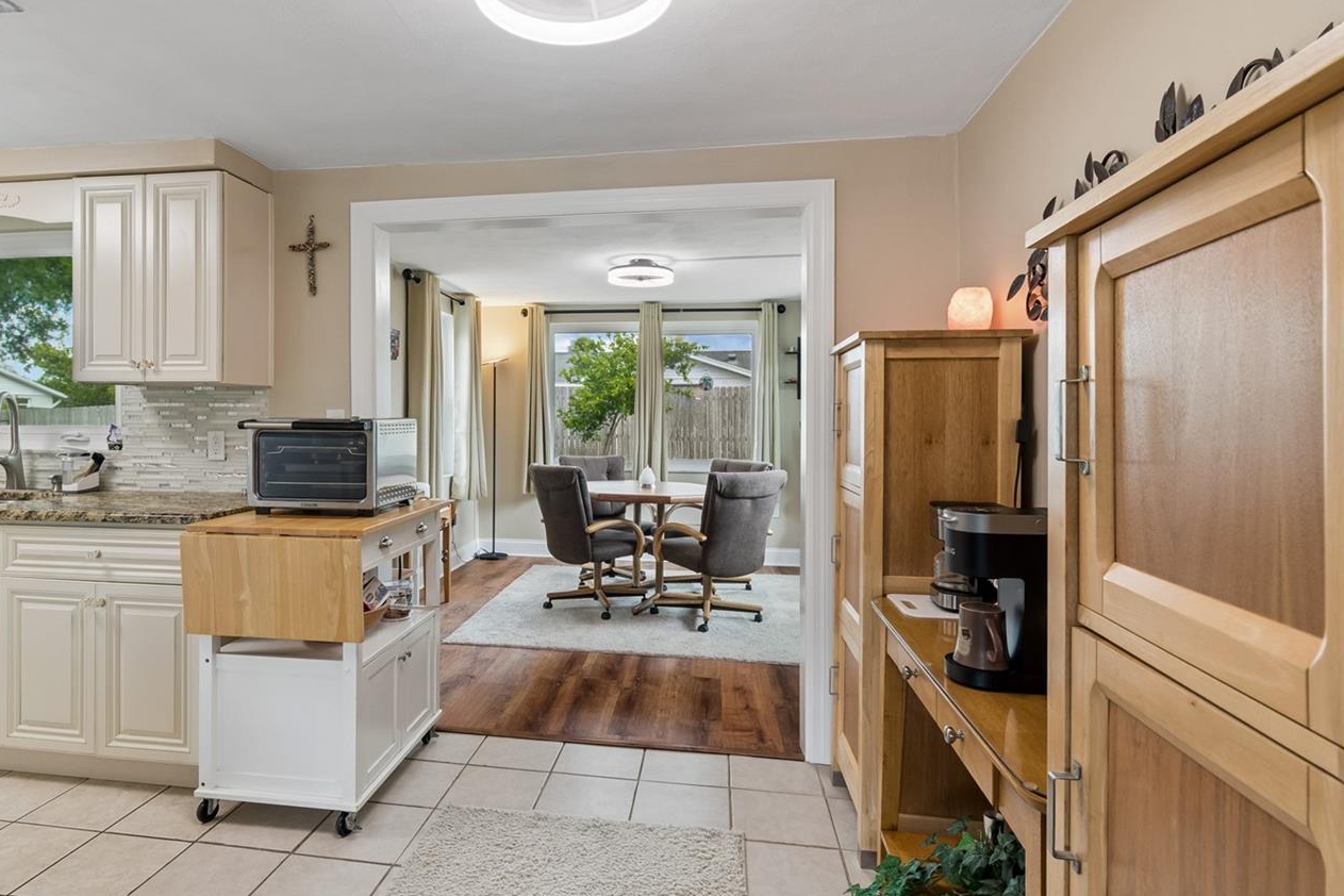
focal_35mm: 19
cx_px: 591
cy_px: 411
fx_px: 709
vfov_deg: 64.5
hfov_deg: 86.5
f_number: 7.1
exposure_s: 1/5
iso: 100
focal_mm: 10
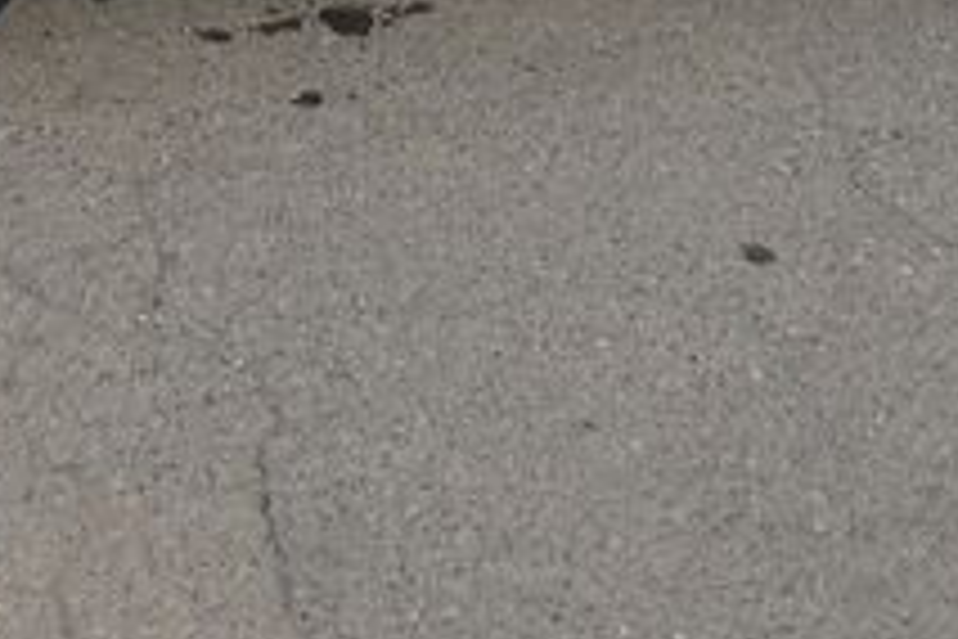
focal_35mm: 135
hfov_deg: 15.2
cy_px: -693
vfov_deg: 9.4
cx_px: 513
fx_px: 3592
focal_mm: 4.9
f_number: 10.4
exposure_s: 1/164
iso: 100
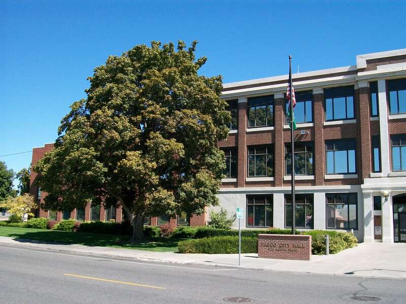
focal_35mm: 36
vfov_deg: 39.7
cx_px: 203
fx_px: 422
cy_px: 152
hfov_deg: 51.4
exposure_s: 1/320
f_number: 4.8
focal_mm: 6
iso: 80
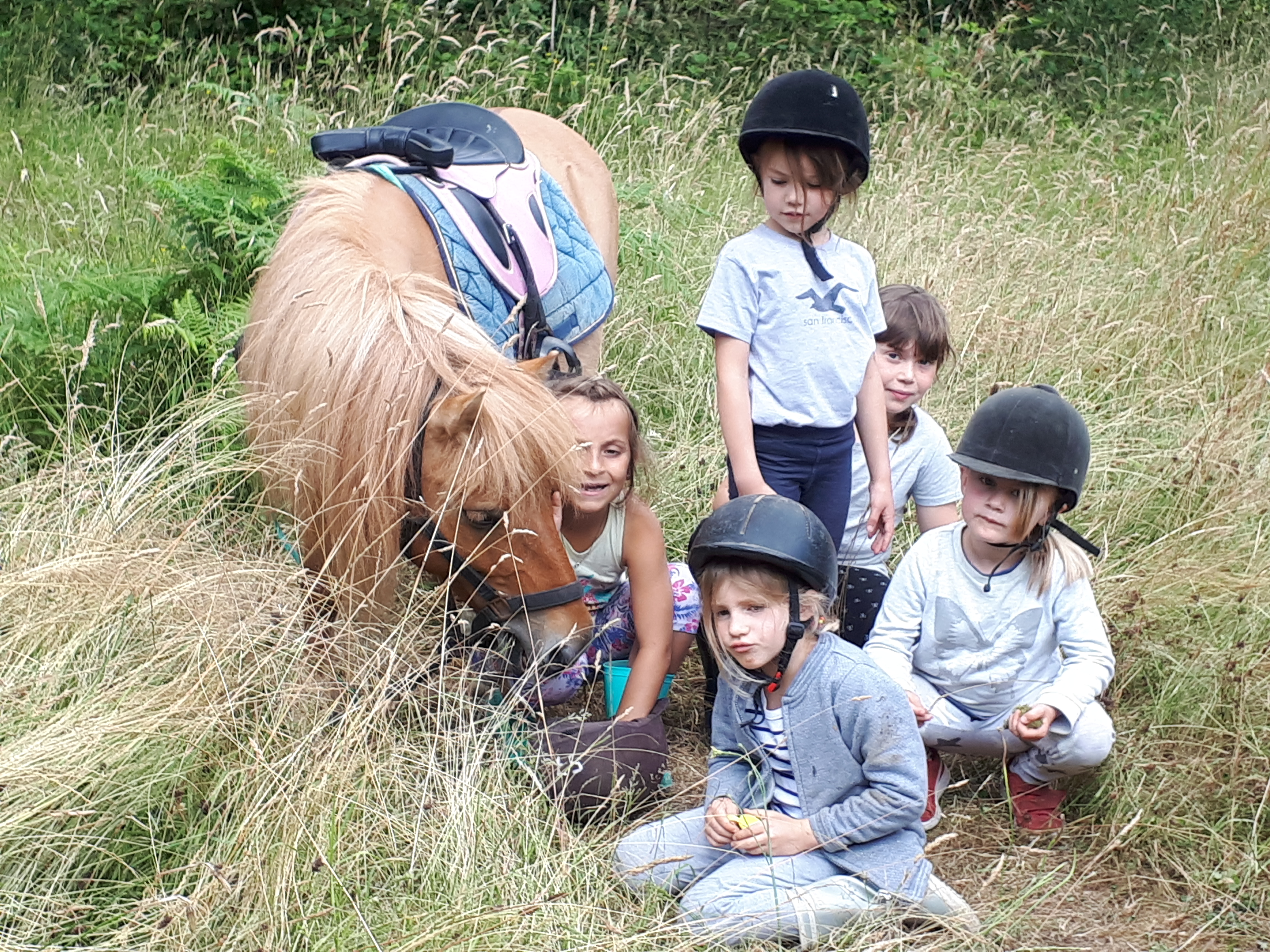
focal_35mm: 27
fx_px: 991
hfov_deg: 65.3
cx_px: 635
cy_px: 476
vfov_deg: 51.4
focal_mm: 3.6
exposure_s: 1/293
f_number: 1.9
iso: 40
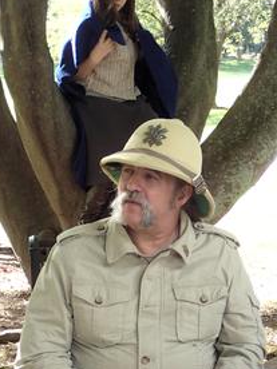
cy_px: 205
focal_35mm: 93
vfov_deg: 21.1
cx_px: 130
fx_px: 992
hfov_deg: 15.9
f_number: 3.5
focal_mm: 10.3
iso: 200
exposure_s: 1/80
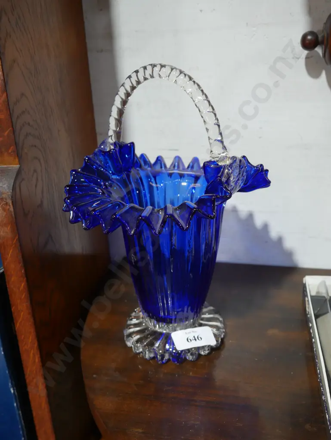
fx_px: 510
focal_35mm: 40
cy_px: 220
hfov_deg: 36.0
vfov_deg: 46.8
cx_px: 166
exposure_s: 1/60
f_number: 4.5
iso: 640
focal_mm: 20
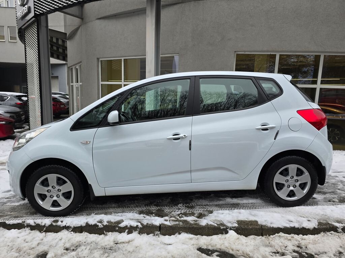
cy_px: 129
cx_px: 172
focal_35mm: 23
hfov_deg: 73.9
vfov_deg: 58.9
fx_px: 229
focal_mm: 6.3
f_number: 1.7
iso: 40
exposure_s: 1/180
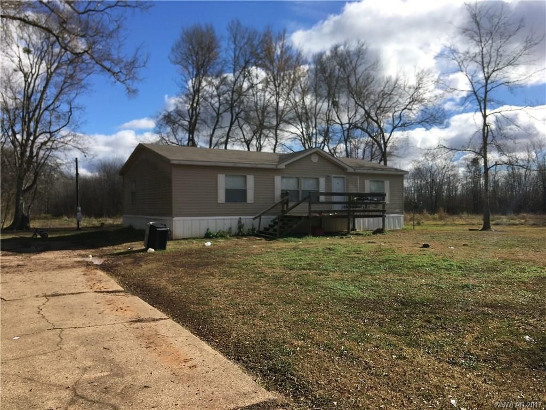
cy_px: 205
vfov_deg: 48.2
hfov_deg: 61.7
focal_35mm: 29
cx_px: 273
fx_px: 457
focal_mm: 4.15
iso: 25
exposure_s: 1/1637
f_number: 2.2
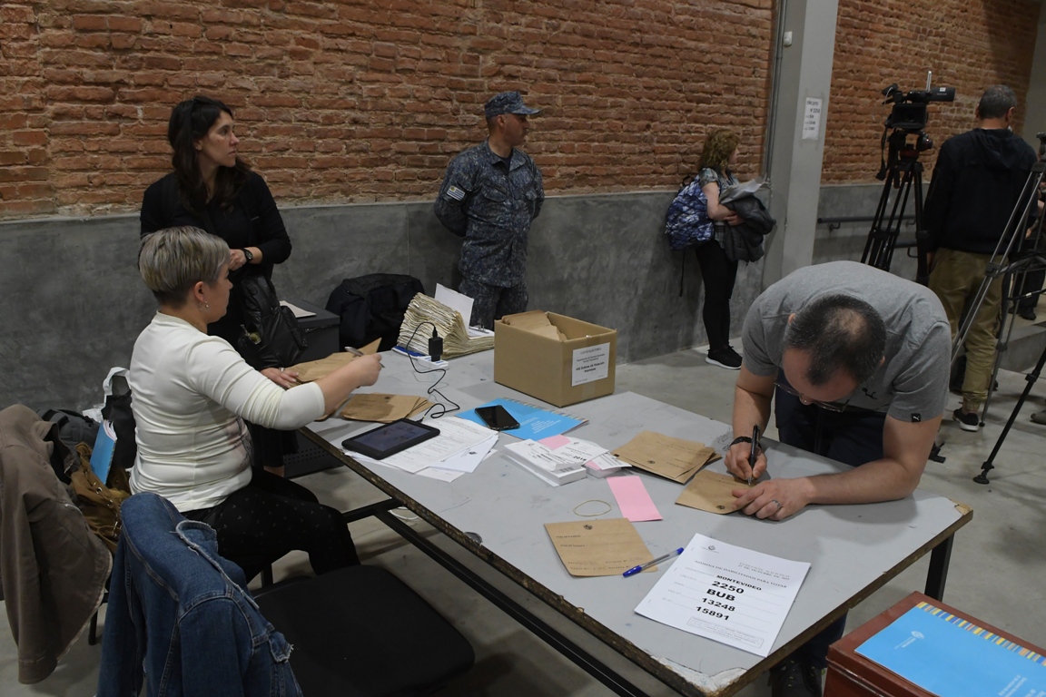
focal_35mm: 26
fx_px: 741
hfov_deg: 70.4
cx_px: 523
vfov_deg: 50.4
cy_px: 348
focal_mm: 17
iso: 3200
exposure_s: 1/160
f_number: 5.6
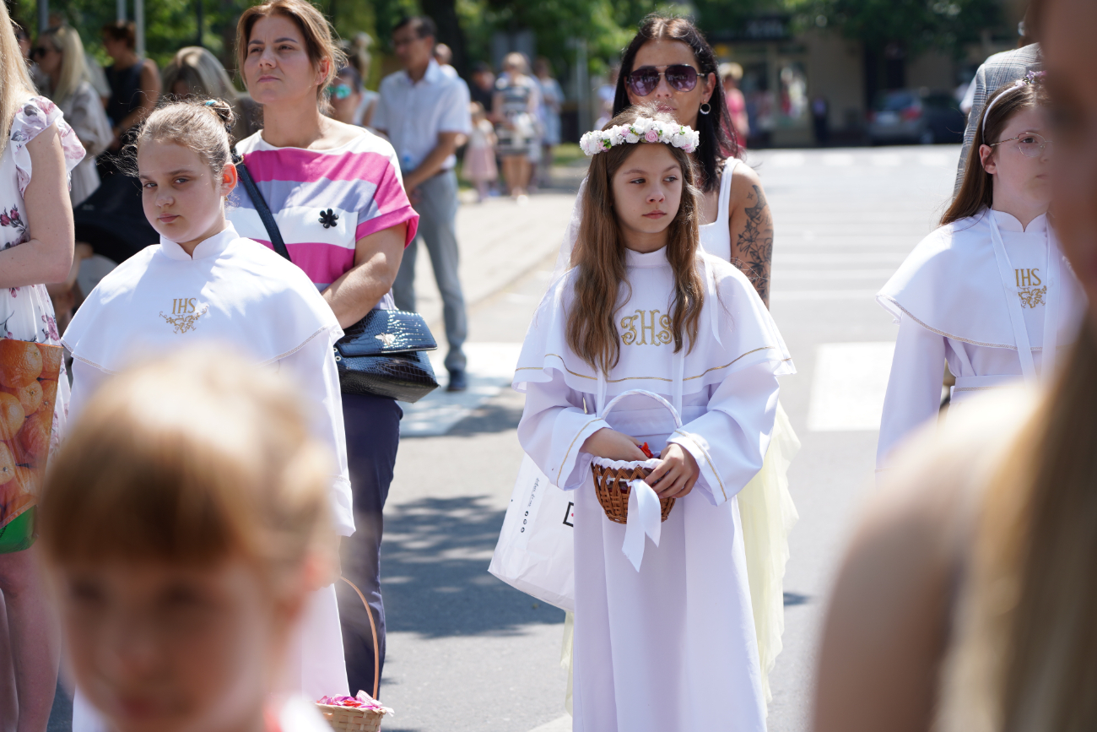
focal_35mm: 101
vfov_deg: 13.6
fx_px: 3078
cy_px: 366
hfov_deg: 20.2
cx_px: 548
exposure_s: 1/400
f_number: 4
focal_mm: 101
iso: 100
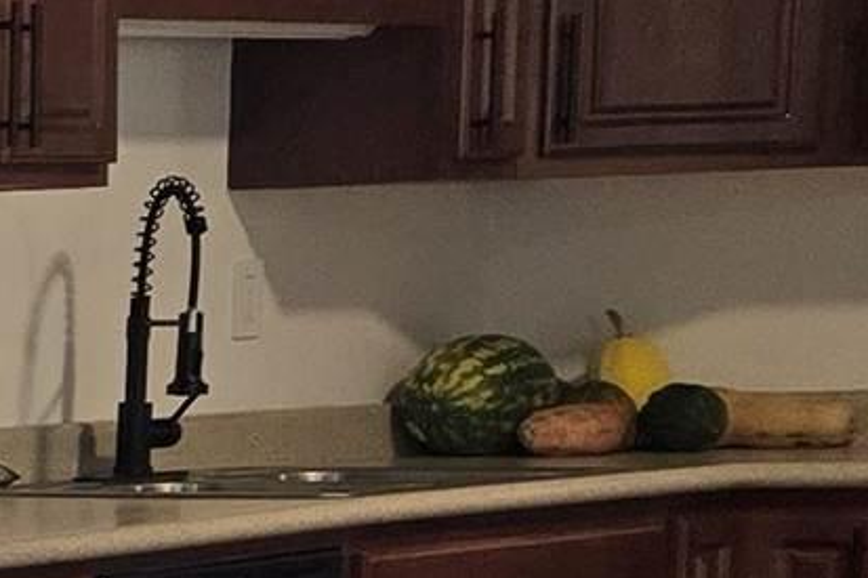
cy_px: 769
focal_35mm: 178
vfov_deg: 7.6
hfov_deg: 8.3
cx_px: -2257
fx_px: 4290
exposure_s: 1/120
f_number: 1.7
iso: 125
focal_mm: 6.3
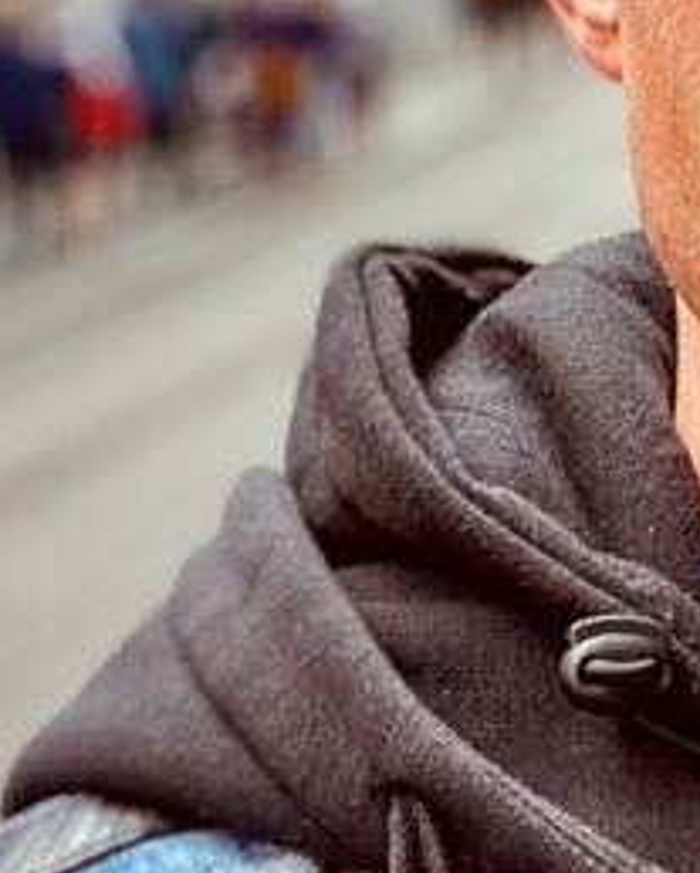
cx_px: 947
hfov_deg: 12.8
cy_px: -10
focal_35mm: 116
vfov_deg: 16.2
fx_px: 2999
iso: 64
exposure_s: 1/120
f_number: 2.2
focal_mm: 2.71
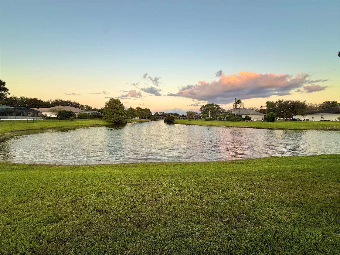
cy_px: 128
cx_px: 170
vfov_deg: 85.7
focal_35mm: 14
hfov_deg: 102.1
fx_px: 138
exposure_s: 1/107
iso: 40
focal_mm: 2.22
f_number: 2.2
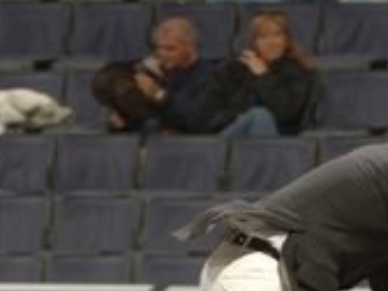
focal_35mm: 823
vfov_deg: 1.8
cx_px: 372
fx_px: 9225
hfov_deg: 2.4
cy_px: 458
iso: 320
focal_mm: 150
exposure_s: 1/250
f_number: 5.6
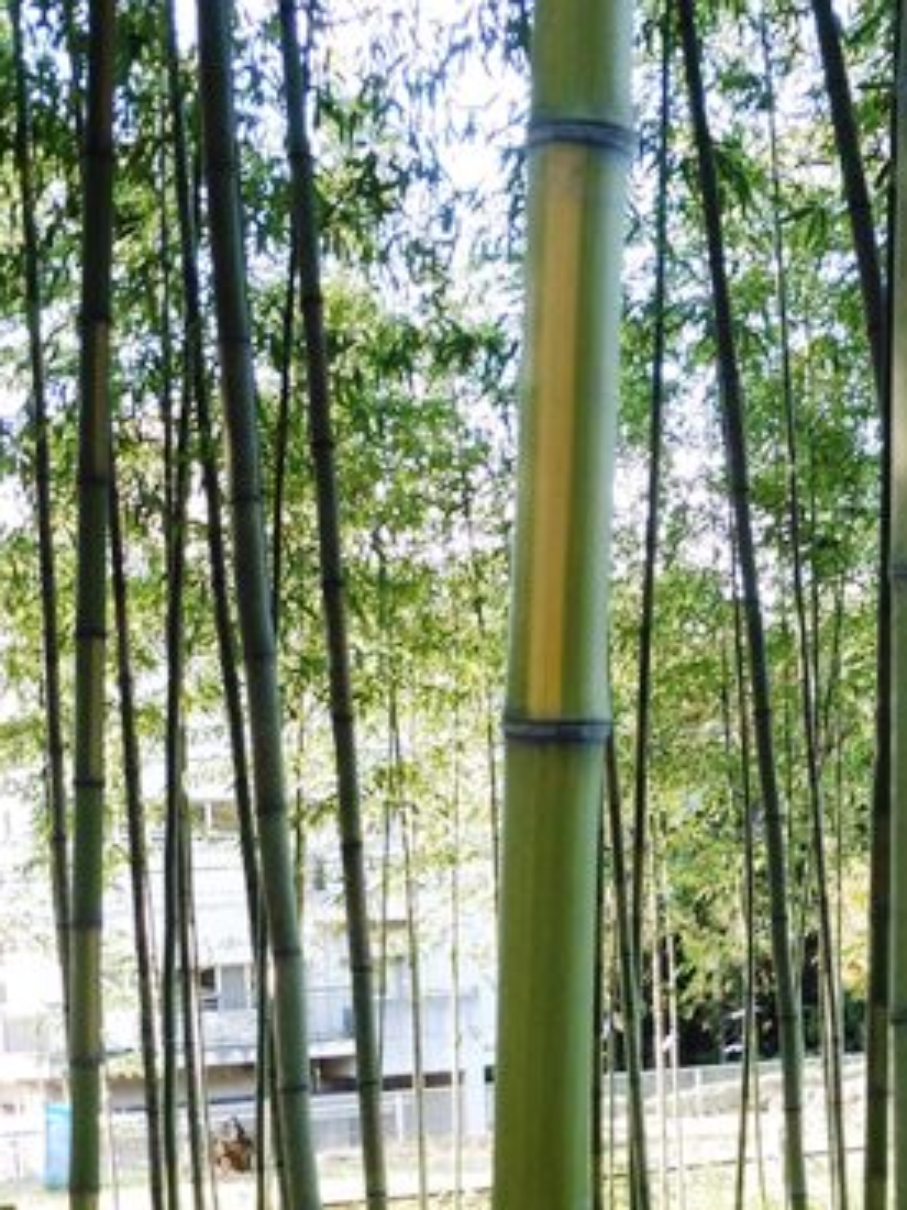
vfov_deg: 27.7
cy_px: 1052
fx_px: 2377
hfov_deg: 21.6
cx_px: 561
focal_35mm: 68
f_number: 3.9
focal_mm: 6.9
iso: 200
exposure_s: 1/100
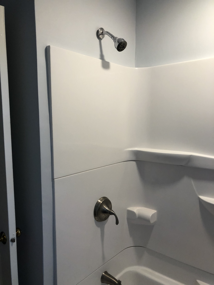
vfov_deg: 63.4
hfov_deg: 49.7
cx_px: 107
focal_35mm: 28
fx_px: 231
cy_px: 142
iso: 40
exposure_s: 1/30
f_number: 1.8
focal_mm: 3.99
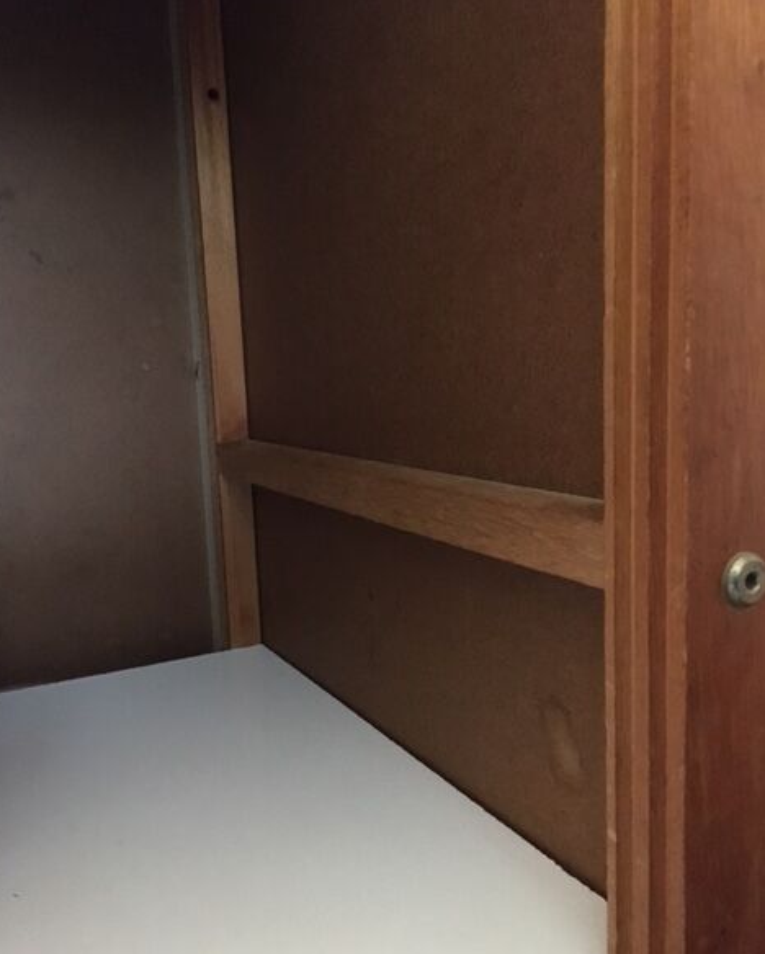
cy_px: 510
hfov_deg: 47.2
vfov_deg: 57.1
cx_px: 381
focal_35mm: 31
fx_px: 876
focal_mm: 4.15
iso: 1000
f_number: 2.2
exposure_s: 1/17
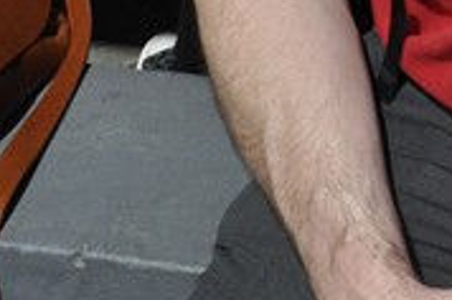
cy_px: -379
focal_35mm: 152
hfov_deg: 12.0
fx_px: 1905
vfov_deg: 8.4
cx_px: 922
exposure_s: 1/320
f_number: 18
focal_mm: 18
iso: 400
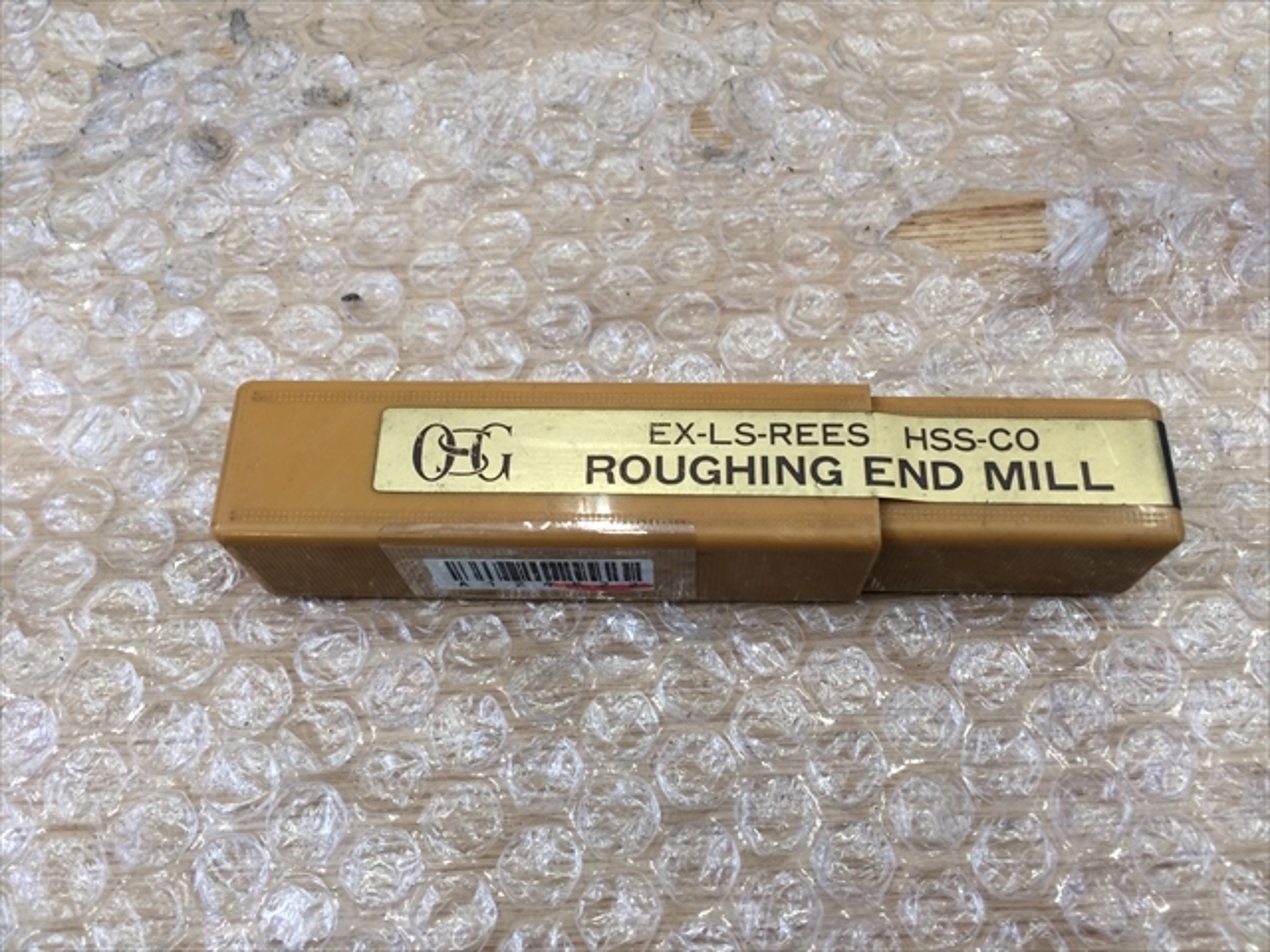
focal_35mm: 29
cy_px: 476
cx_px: 635
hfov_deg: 61.7
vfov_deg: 48.2
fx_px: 1064
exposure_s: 1/30
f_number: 2.2
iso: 40
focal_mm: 4.15
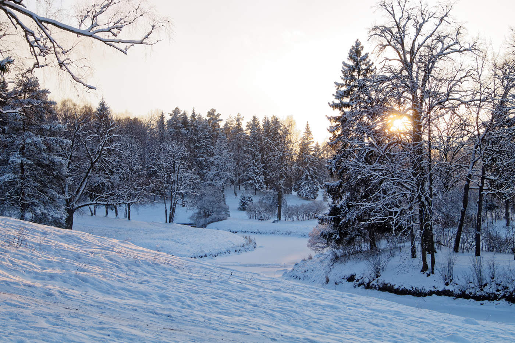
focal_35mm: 60
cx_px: 258
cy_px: 172
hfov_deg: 33.4
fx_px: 858
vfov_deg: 22.6
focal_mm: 40
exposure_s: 1/80
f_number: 9
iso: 320
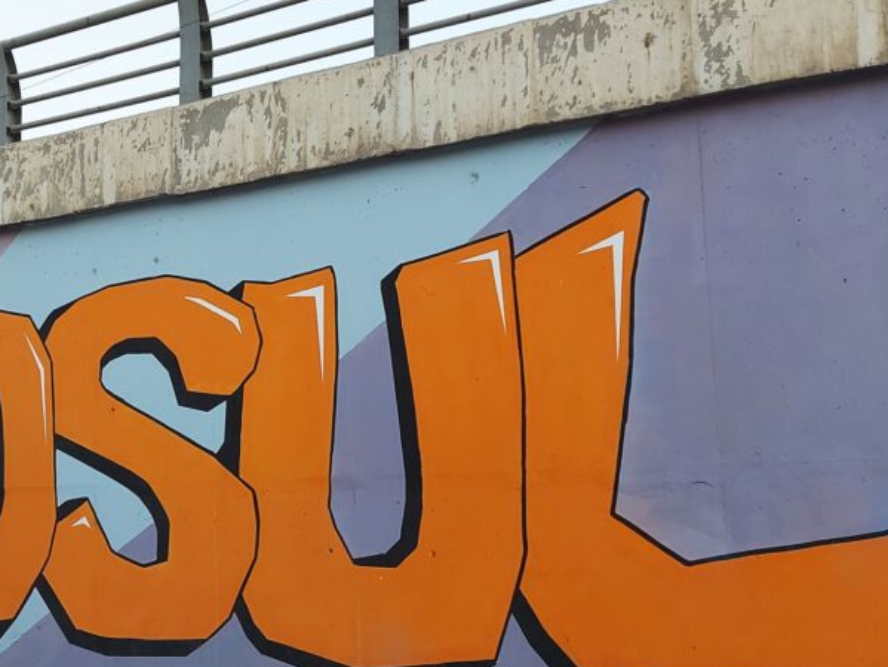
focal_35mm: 41
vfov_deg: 35.1
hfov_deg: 43.4
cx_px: 163
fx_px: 1052
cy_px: 397
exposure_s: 1/50
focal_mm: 5.23
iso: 200
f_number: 1.8
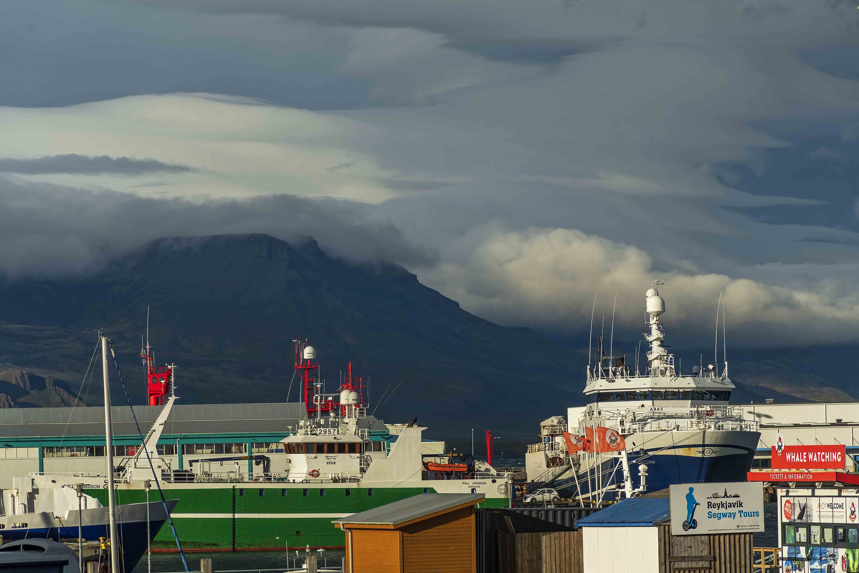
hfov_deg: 11.8
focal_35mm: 174
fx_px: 4152
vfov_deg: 7.9
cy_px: 286
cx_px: 430
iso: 100
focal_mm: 116
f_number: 8
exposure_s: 1/400
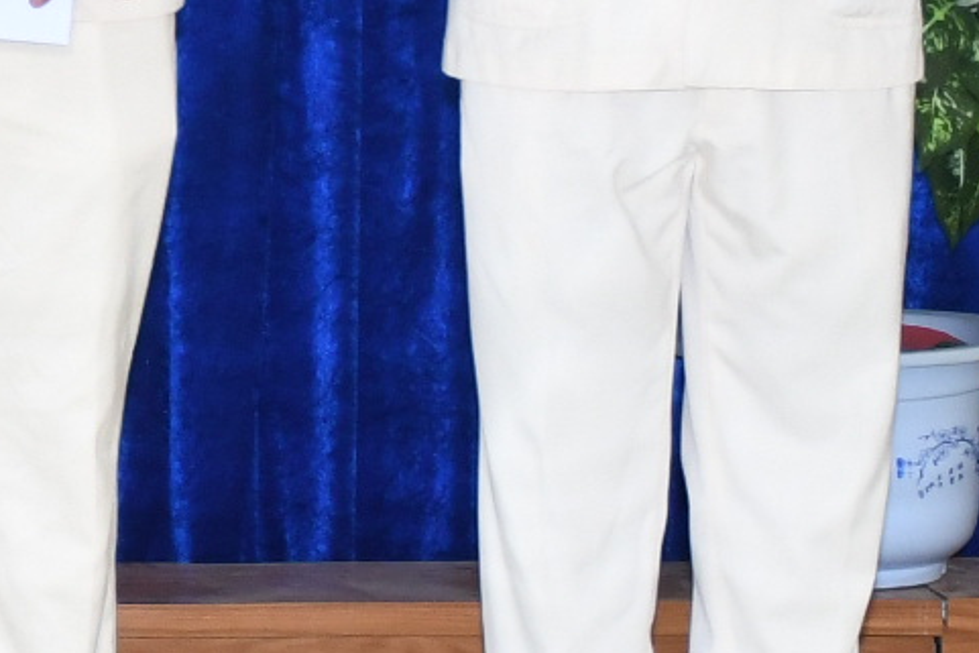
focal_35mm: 295
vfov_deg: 4.6
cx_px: -560
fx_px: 8024
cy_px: -393
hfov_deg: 6.9
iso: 800
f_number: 5
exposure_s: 1/200
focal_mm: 34
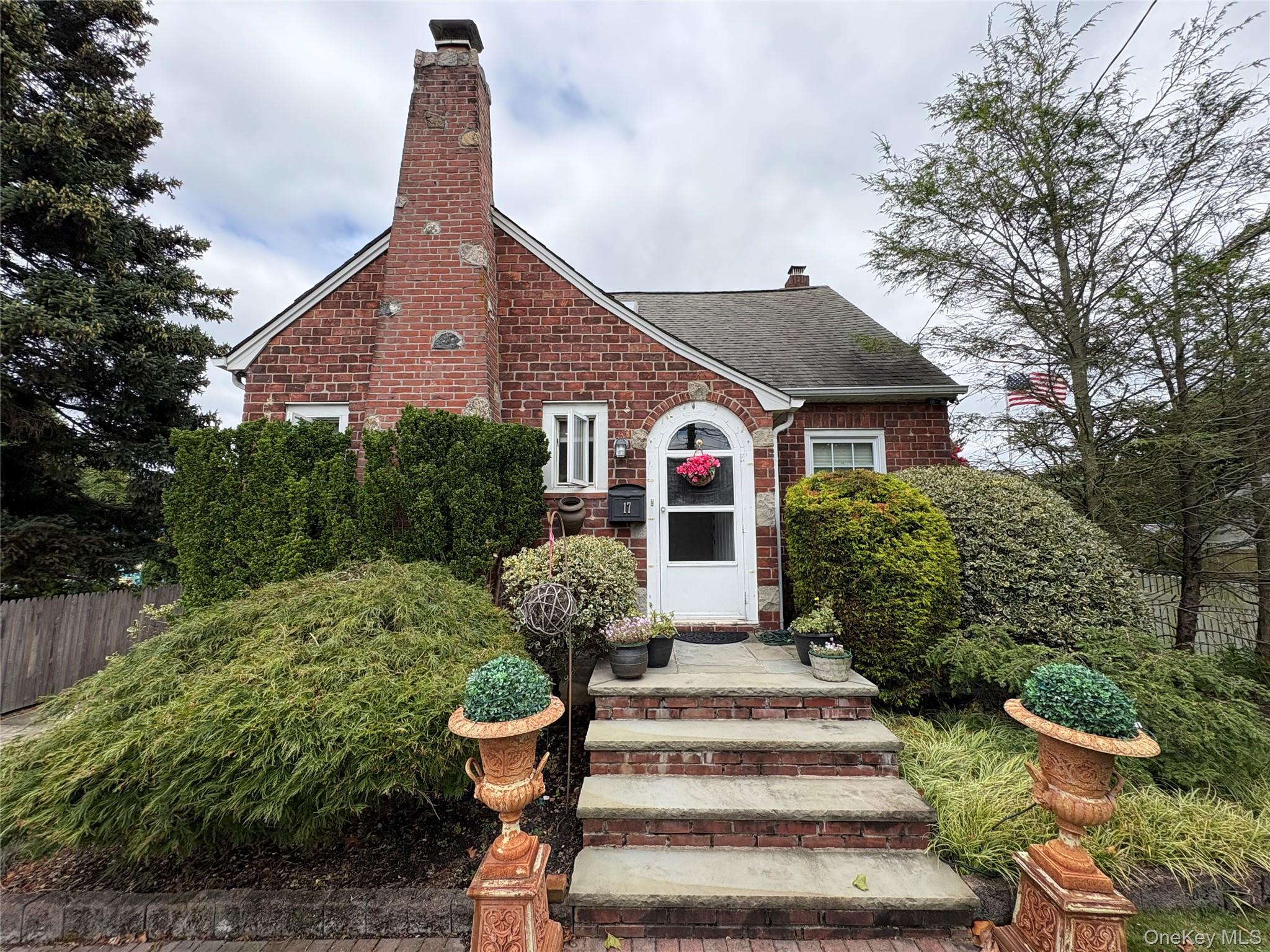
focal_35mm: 14
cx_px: 635
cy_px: 476
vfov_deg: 85.7
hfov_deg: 102.1
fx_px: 514
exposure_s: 1/1126
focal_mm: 2.22
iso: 64
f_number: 2.2
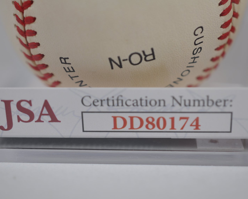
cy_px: 100
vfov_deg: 22.5
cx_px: 121
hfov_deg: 27.9
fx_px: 499
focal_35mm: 68
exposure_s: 1/80
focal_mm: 40
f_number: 4.5
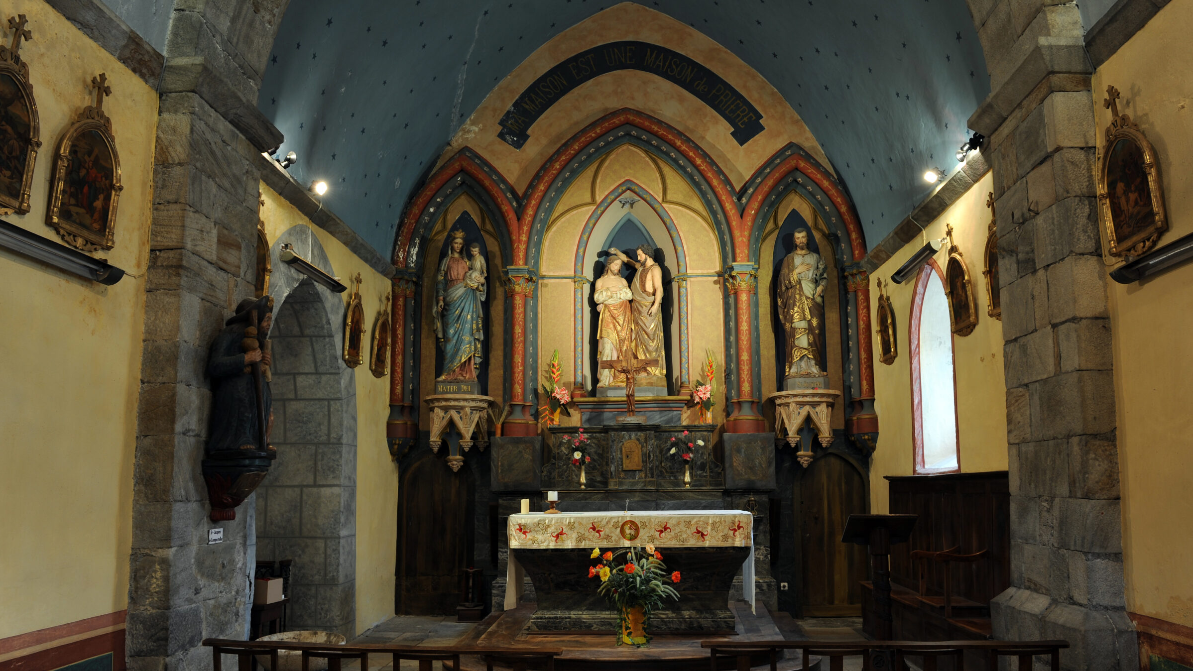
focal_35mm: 26
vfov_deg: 44.4
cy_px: 355
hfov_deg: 71.9
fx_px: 823
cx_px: 613
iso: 200
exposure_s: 1/1.3
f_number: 8
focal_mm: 24
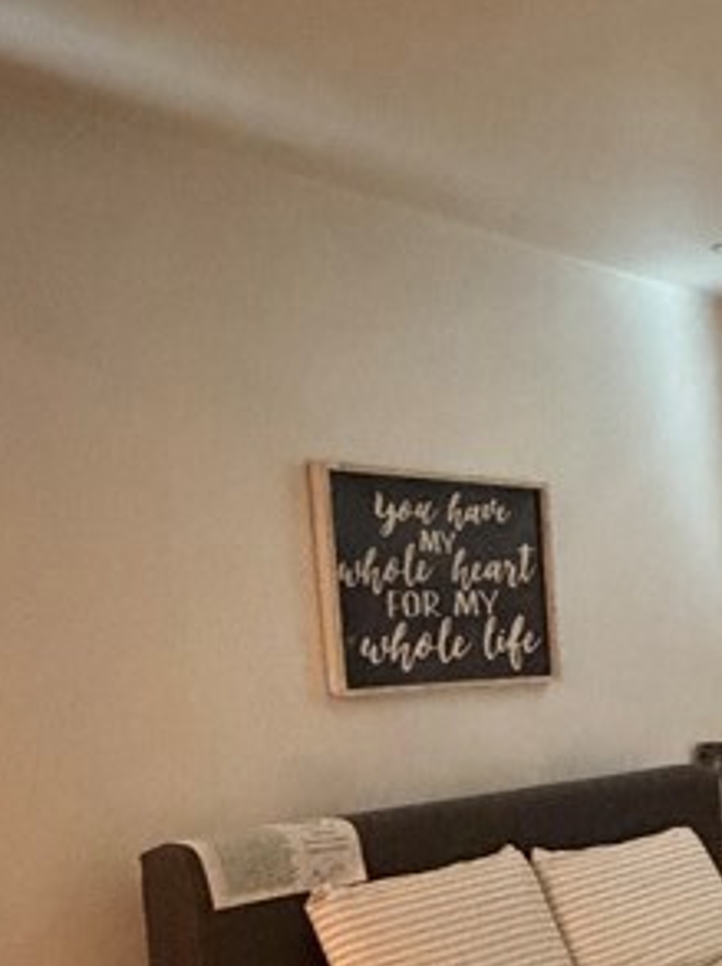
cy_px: 808
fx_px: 1366
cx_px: 986
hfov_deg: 24.9
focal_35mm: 49
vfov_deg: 37.2
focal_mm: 2.22
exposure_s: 1/39
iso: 1600
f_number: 2.2
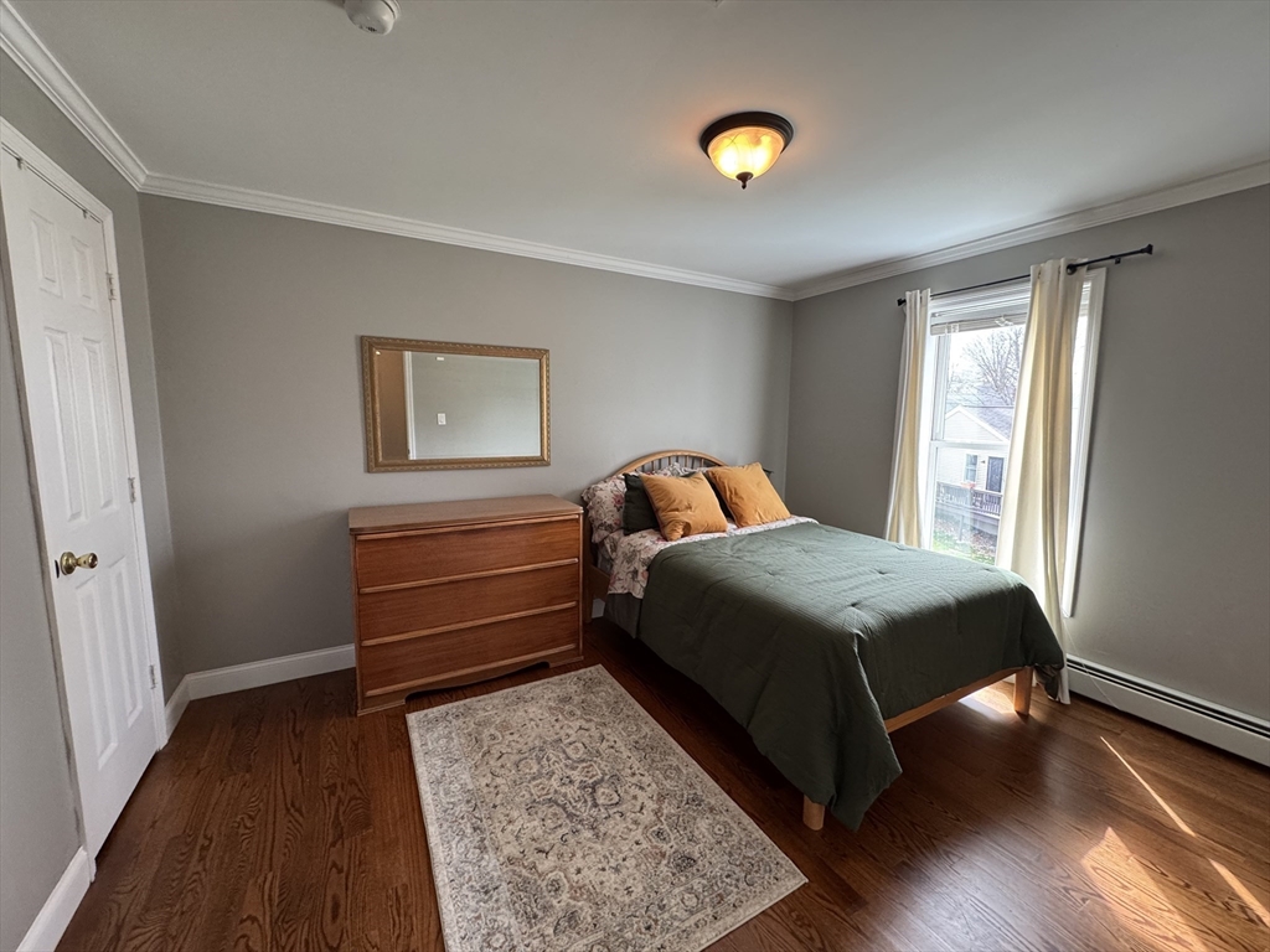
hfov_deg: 102.1
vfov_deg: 85.7
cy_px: 476
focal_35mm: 14
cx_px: 635
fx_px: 514
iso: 200
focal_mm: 2.22
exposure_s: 1/120
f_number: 2.2
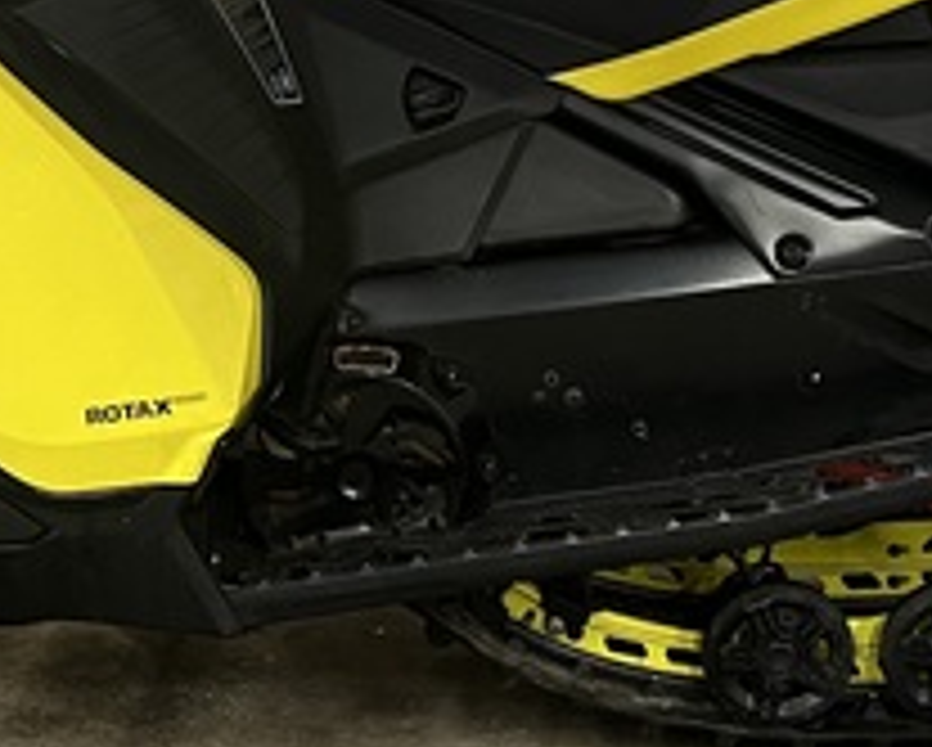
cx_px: 504
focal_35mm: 98
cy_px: 230
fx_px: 2706
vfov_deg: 15.7
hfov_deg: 19.5
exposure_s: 1/60
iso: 320
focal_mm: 5.1
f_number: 1.6
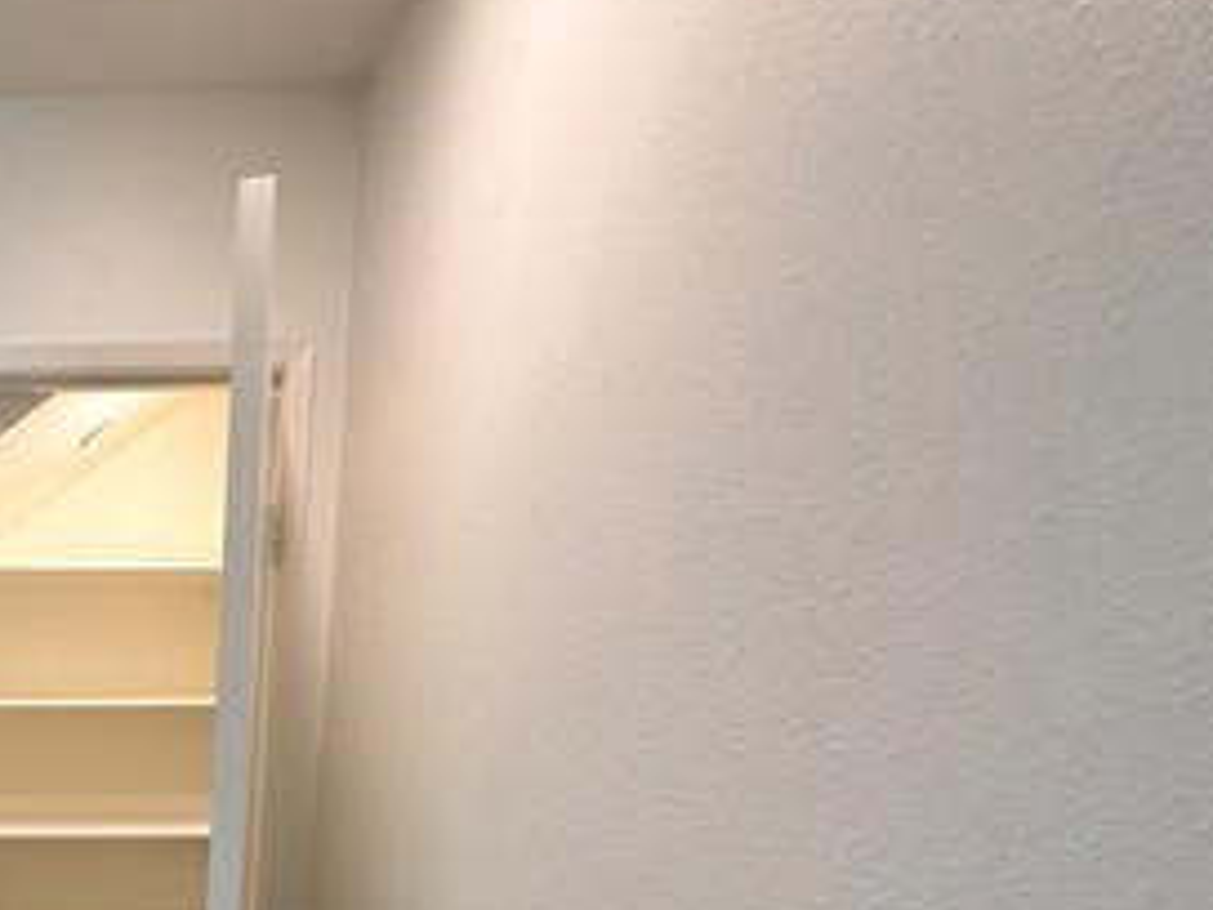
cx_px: -40
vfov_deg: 37.8
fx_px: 1156
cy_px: 932
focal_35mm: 33
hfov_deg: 45.3
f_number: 2.2
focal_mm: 2.22
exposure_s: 1/120
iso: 200
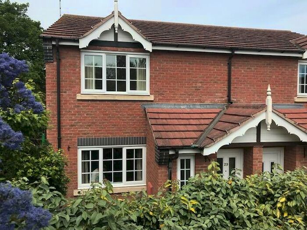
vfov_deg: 49.7
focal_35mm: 28
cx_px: 154
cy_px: 115
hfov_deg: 63.4
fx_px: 248
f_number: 1.8
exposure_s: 1/1880
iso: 20
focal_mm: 3.99
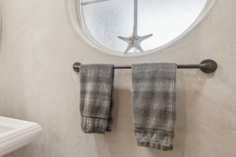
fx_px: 183
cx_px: 59
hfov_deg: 61.8
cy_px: 75
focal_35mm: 28
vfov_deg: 46.3
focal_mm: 17
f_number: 9
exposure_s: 1/8
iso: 200
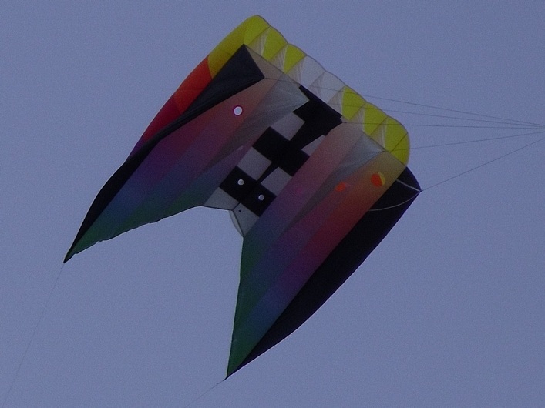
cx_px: 272
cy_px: 204
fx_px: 3416
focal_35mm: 217
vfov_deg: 6.8
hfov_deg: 9.1
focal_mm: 39.2
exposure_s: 1/304
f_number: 5.5
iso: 80
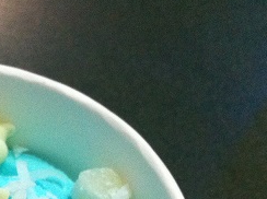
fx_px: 716
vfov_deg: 15.1
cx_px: -44
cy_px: 261
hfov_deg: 20.0
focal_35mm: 93
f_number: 2.8
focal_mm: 3.85
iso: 250
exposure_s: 1/15
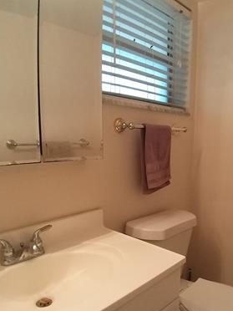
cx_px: 168
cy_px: 196
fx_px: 260
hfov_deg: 46.9
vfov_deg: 60.7
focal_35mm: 29
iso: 200
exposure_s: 1/60
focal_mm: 1.87
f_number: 2.4
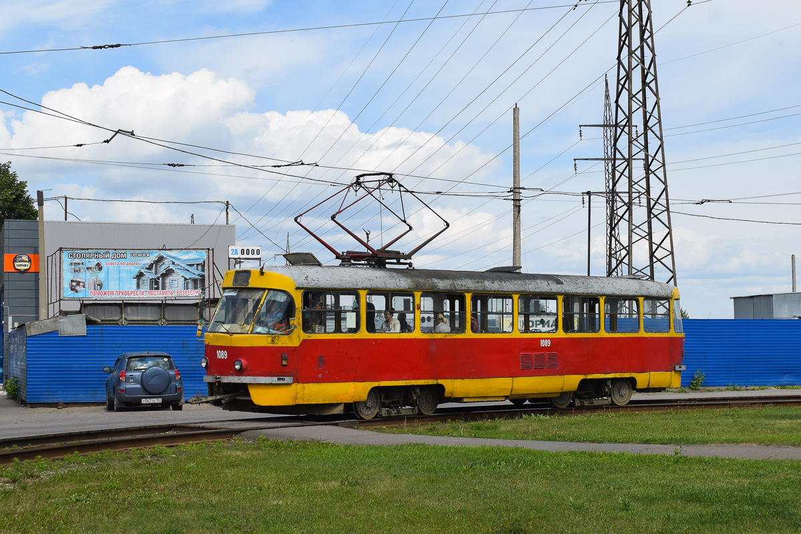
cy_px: 267
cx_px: 400
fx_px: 1068
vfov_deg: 28.1
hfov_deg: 41.1
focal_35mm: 48
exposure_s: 1/400
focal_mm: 32
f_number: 10
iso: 200
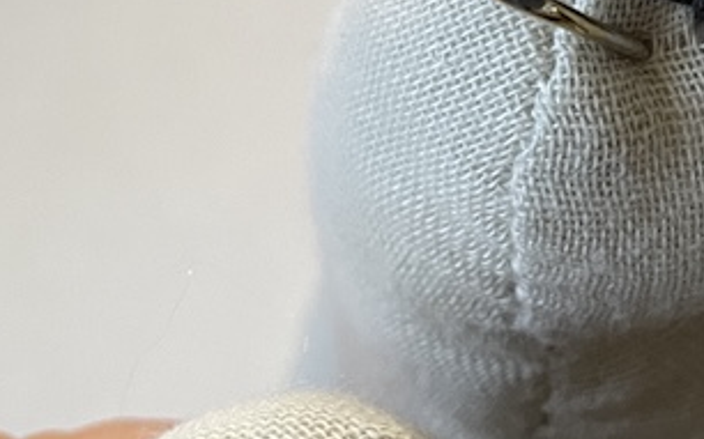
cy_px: -20
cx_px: 759
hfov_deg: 29.5
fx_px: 1208
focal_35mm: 63
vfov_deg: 19.9
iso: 400
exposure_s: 1/50
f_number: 1.6
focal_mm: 4.2
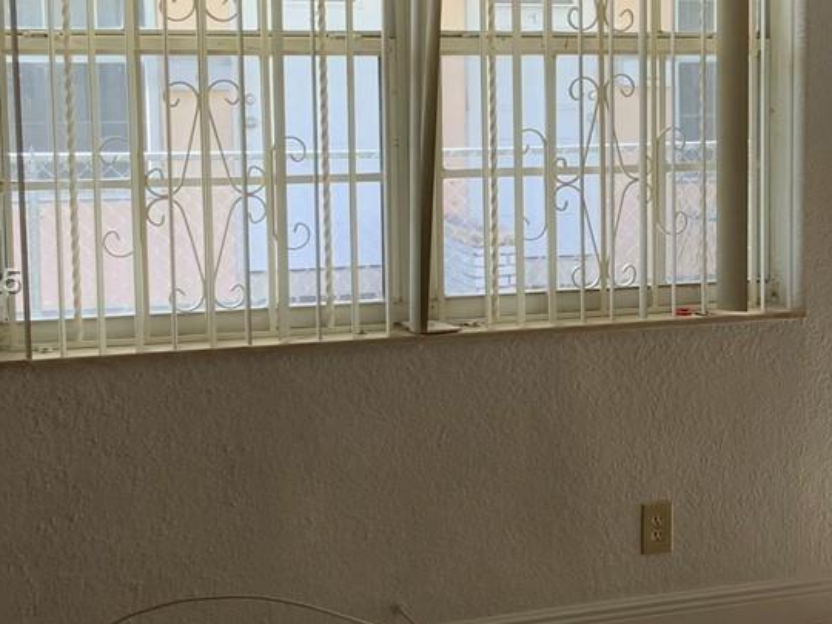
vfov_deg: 17.2
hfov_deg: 22.2
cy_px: 283
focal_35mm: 86
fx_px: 2067
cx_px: 760
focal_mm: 3
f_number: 1.8
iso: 16
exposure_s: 1/122
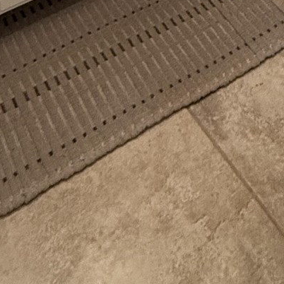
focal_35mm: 71
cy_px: -304
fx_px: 659
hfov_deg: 24.0
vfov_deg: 17.0
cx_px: 222
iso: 320
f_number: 2.2
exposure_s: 1/75
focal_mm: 2.22
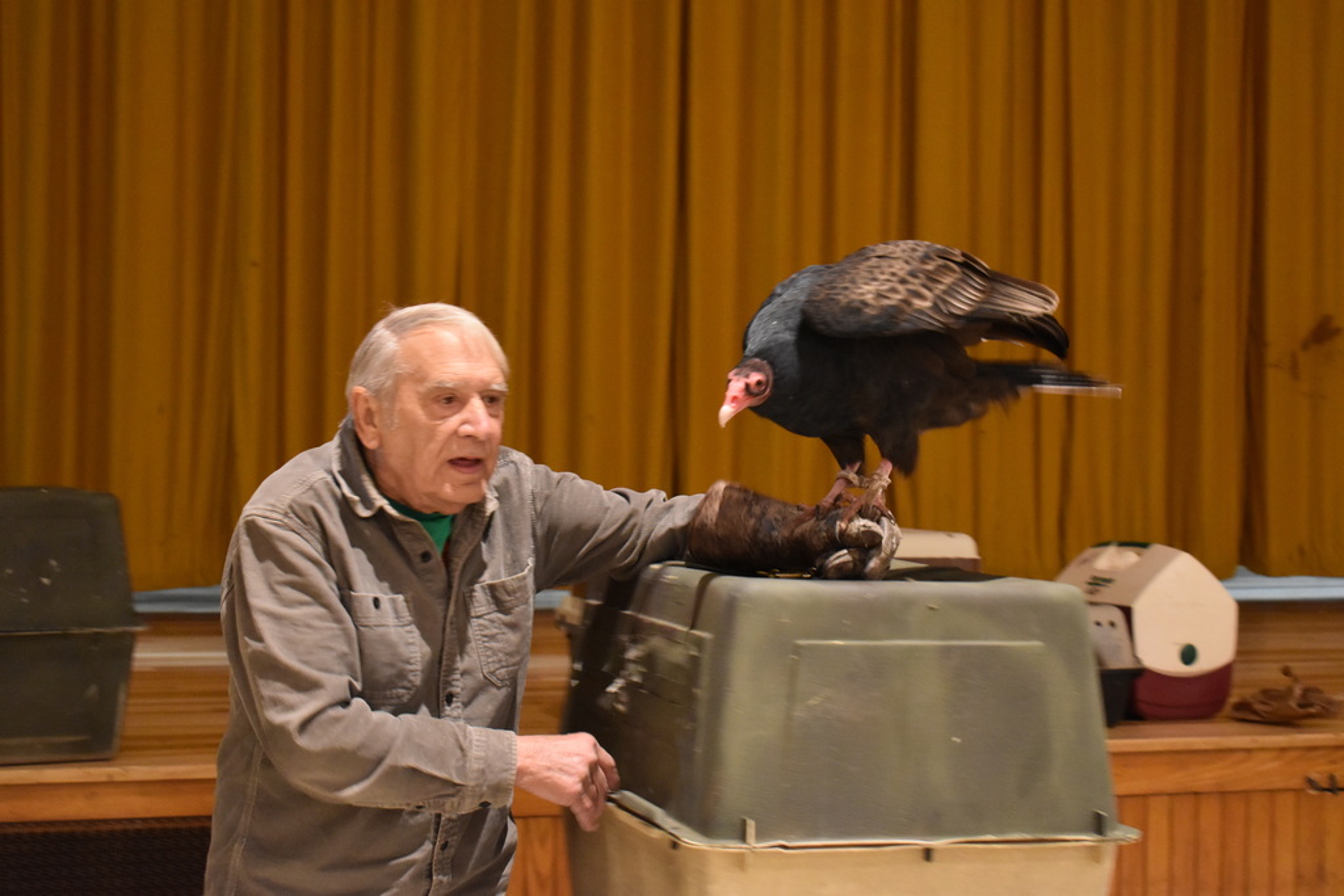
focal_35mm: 60
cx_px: 672
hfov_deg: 33.4
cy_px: 448
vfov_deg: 22.6
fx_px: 2240
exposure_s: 1/13
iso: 3200
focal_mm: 40
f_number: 4.8
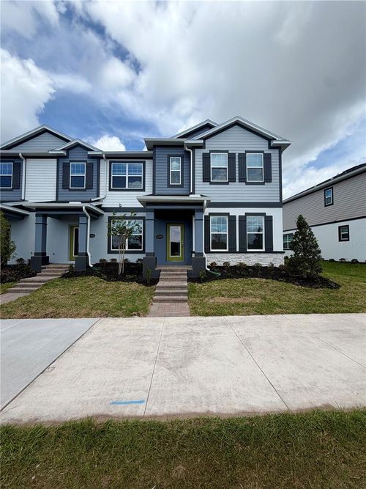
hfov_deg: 85.7
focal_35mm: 14
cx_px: 183
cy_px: 244
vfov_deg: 102.1
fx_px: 197
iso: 20
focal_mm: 2.22
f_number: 2.2
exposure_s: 1/1189
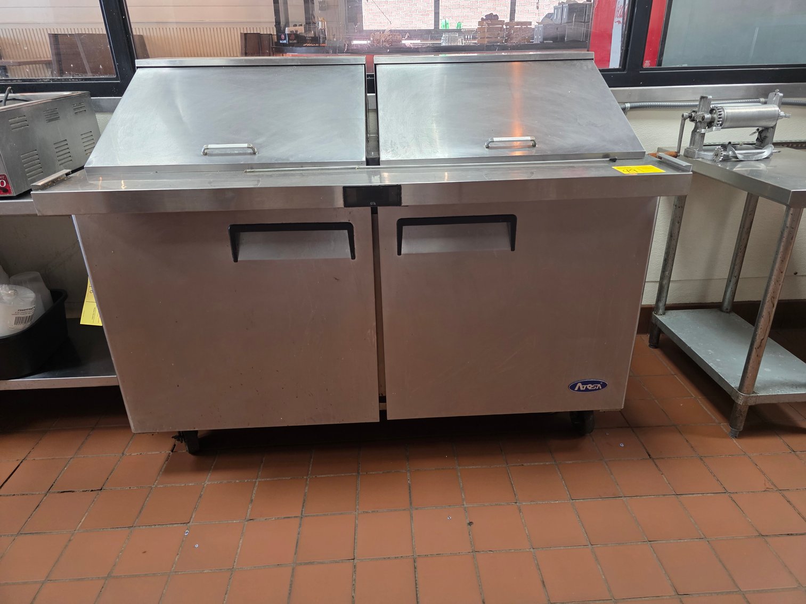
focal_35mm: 23
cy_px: 302
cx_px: 403
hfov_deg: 73.9
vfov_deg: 58.9
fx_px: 536
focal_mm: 6.3
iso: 400
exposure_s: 1/120
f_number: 1.7
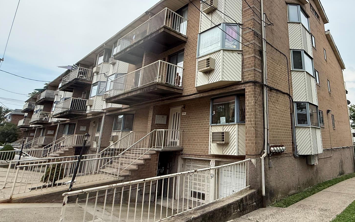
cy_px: 85
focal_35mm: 21
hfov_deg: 78.6
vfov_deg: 56.7
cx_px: 247
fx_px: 203
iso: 64
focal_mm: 2.22
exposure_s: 1/779
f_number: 2.2
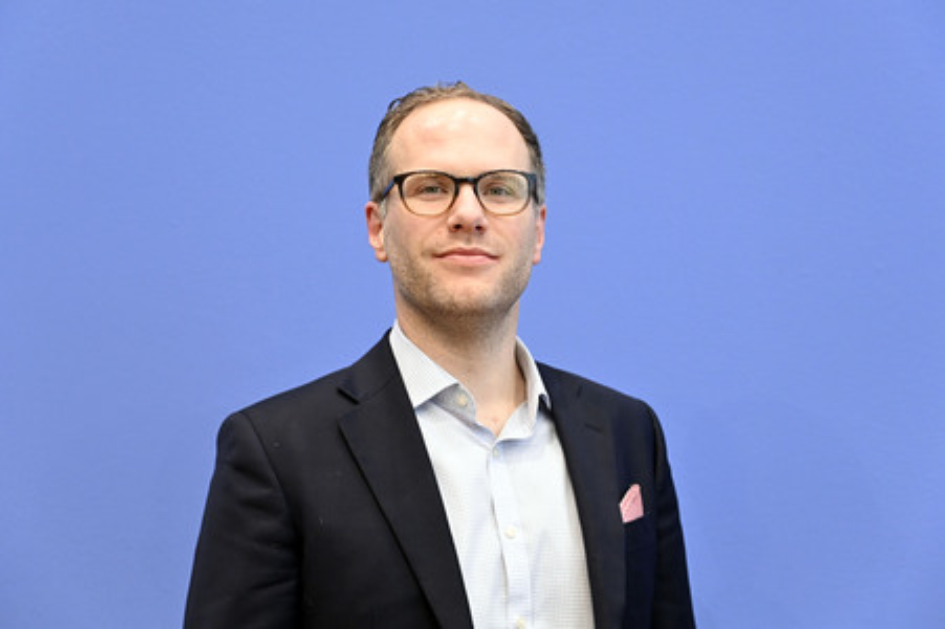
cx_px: 472
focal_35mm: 78
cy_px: 314
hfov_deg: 26.0
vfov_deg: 17.5
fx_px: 2046
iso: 5000
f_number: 4.5
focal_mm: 78
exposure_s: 1/400
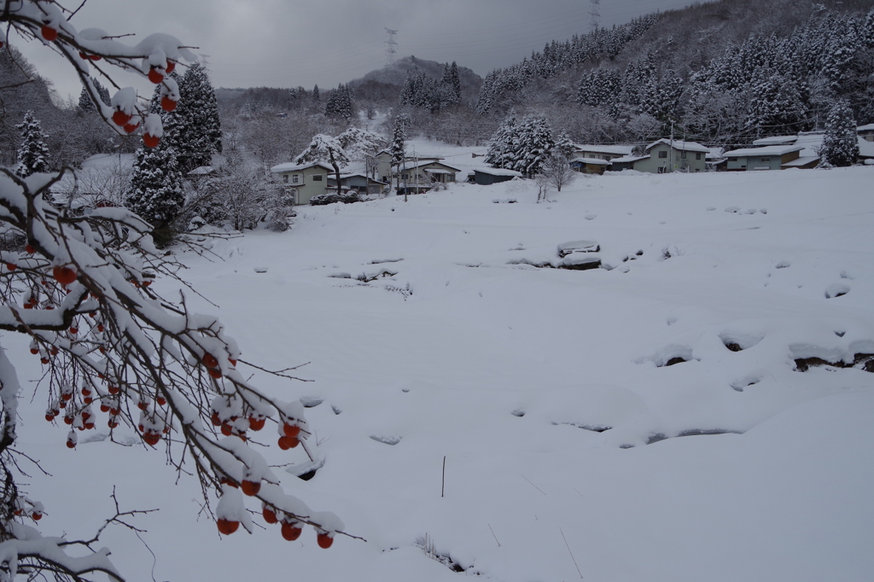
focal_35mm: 42
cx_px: 437
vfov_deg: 31.9
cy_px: 291
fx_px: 1019
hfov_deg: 46.4
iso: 200
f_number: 8
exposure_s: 1/800
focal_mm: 28
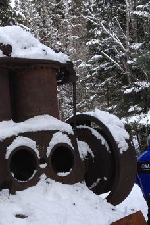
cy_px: 140
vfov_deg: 29.1
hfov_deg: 19.5
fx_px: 431
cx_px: 26
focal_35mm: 69
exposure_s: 1/381
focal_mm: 4.28
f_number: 2.4
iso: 50
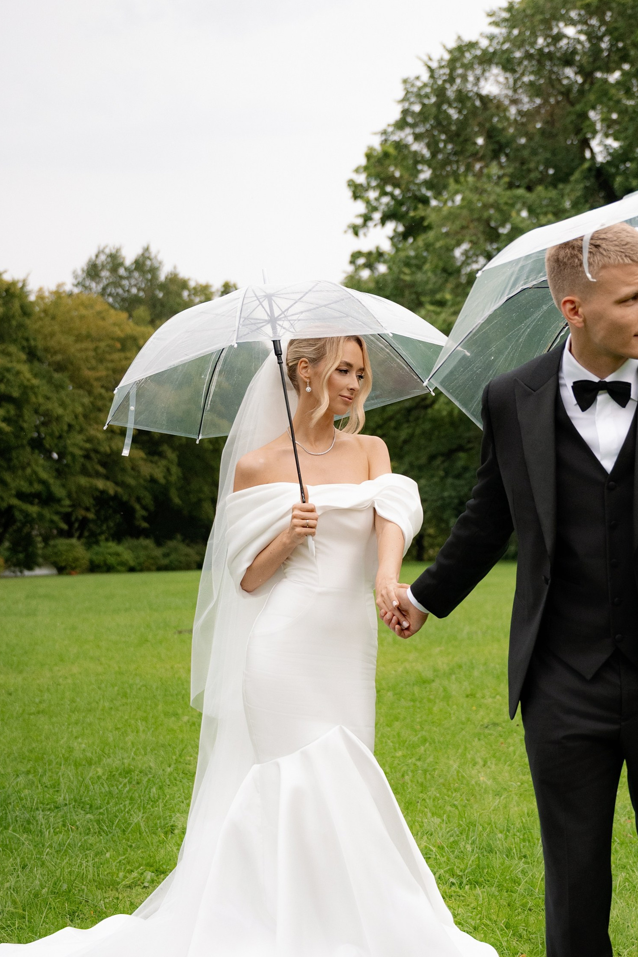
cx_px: 424
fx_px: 1645
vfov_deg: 32.4
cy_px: 548
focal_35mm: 62
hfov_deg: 21.9
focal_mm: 34.5
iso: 800
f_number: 2.8
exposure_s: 1/6400
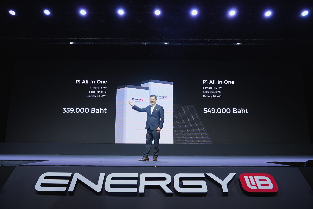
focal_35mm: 29
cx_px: 156
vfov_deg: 45.0
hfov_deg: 63.7
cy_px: 104
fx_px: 252
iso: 500
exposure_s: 1/60
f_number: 5.6
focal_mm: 29
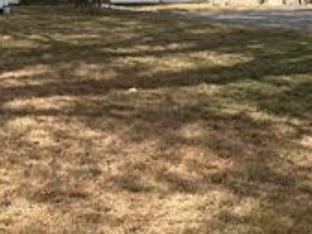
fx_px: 640
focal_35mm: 71
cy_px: -106
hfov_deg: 25.4
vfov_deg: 18.6
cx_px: -30
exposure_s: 1/3861
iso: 80
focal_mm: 6.86
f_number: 1.78
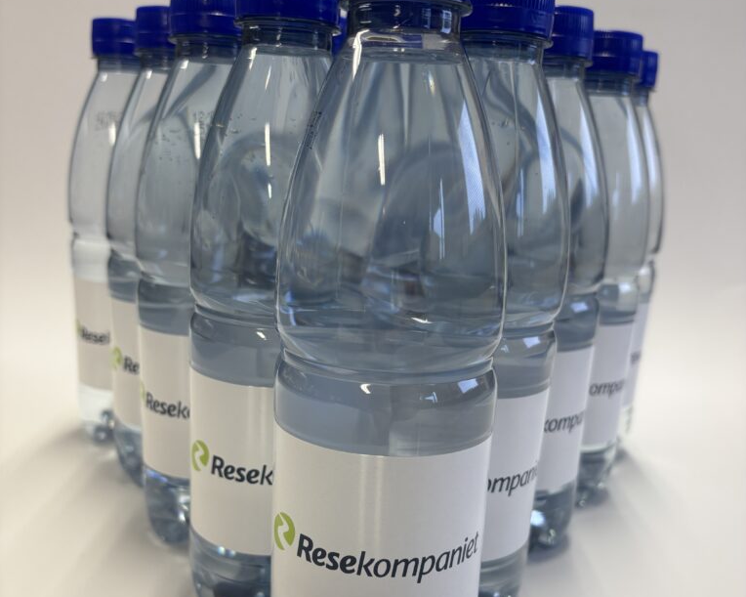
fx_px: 751
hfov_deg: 52.8
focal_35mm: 34
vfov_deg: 43.0
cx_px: 374
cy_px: 376
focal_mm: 5.96
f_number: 1.6
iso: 100
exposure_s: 1/100
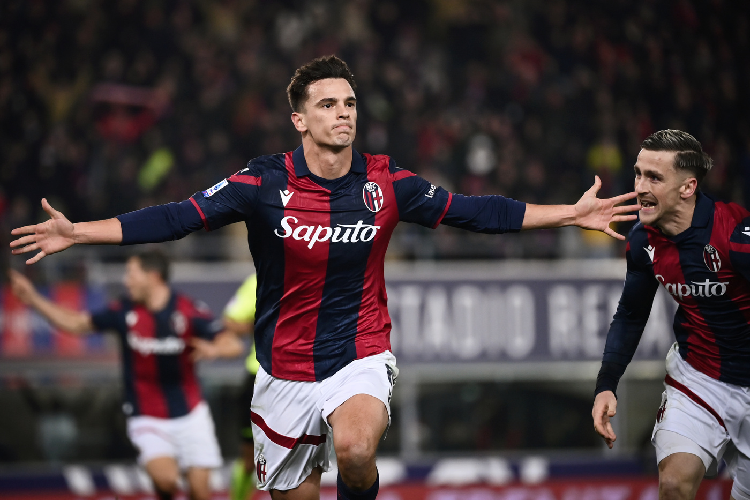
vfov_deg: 4.7
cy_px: 250
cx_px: 375
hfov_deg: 7.1
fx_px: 6041
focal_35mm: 290
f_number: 4
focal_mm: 290
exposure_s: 1/1600
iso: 2000
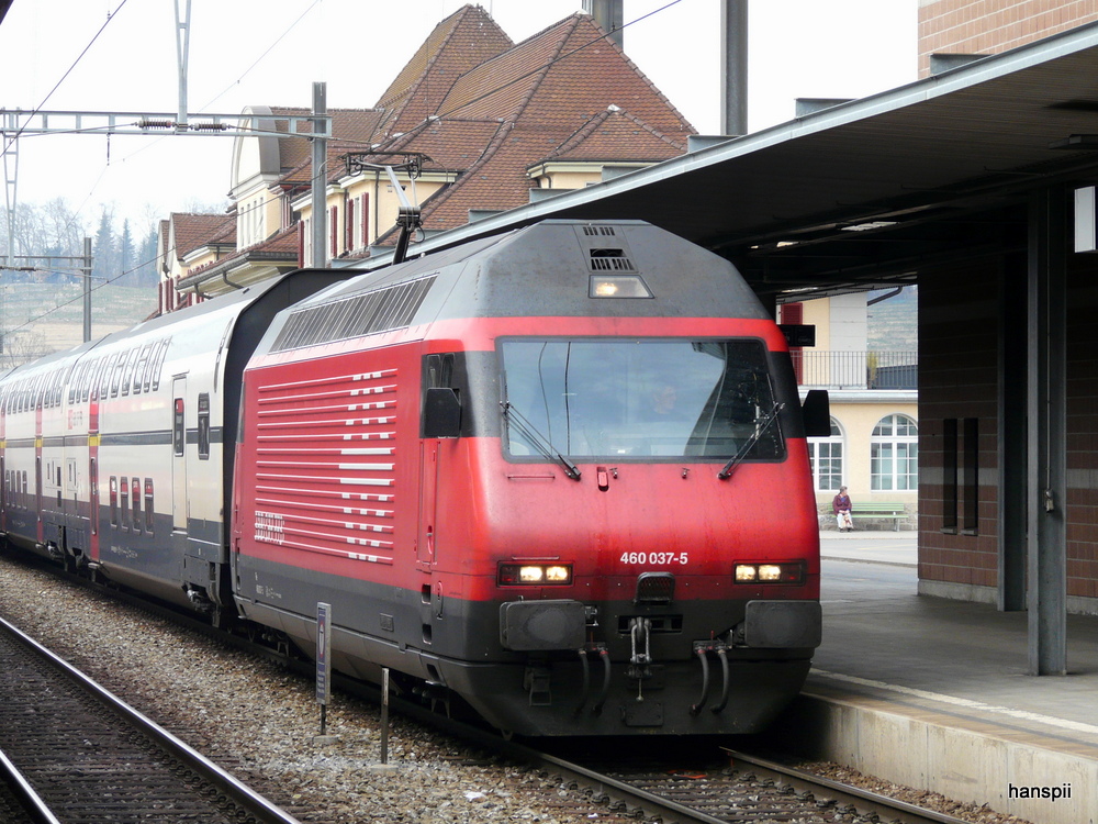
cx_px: 549
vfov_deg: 11.3
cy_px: 412
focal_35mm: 131
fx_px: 4155
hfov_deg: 15.1
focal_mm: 21.6
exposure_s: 1/250
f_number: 4
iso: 100
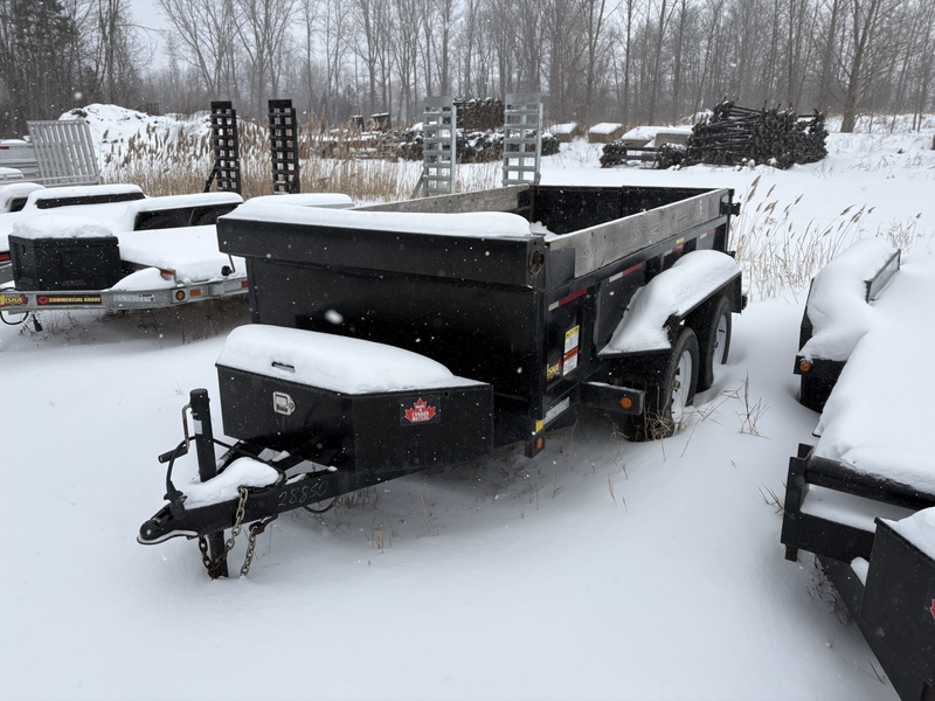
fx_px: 702
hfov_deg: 67.3
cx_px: 468
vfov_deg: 53.1
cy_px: 350
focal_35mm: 26
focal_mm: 5.96
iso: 50
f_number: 1.6
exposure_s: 1/2451
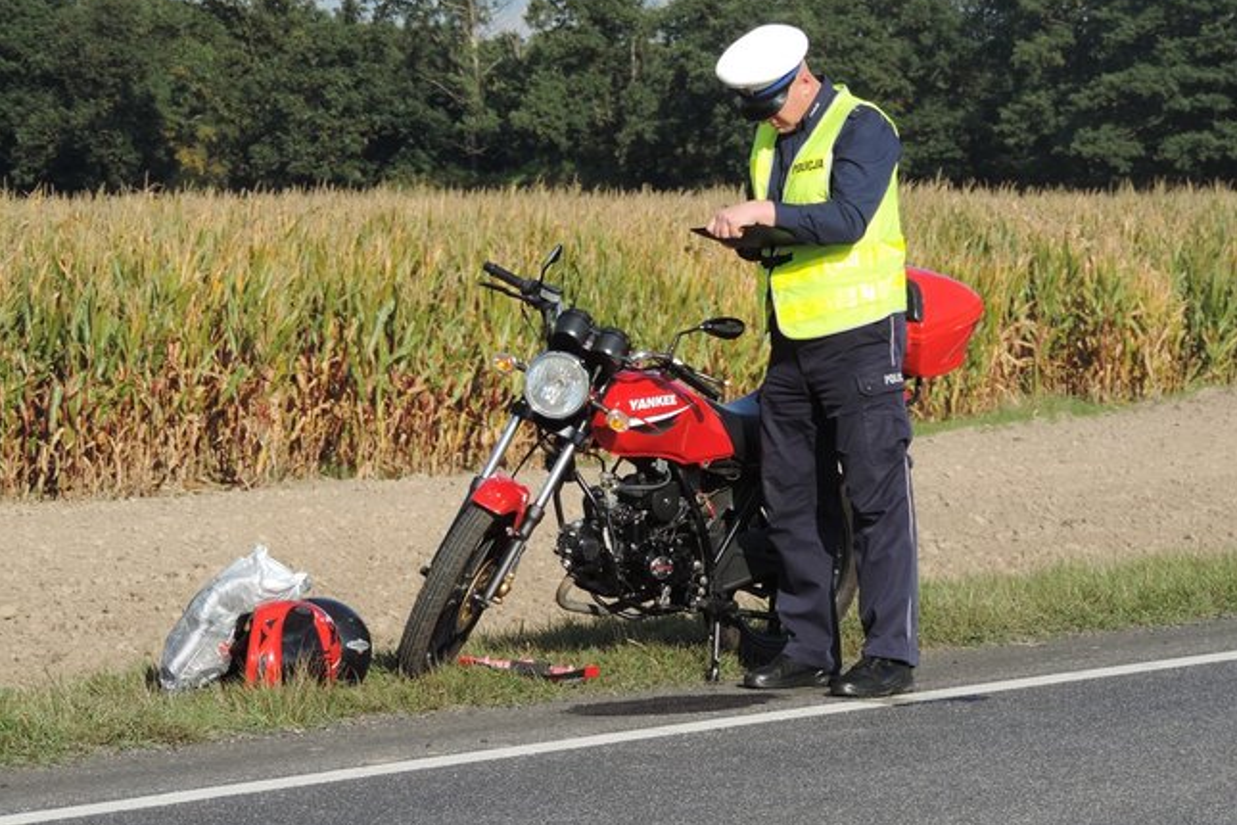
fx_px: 6116
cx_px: 621
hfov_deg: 11.5
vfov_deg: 7.7
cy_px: 381
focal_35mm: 178
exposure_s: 1/500
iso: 90
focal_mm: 30.3
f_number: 4.5
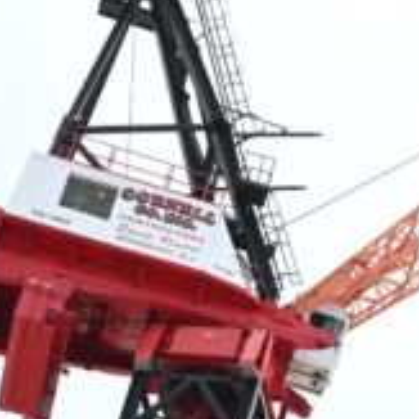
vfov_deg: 9.5
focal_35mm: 179
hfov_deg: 8.6
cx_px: 1116
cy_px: 611
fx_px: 2447
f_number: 10
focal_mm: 33.5
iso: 800
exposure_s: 1/800
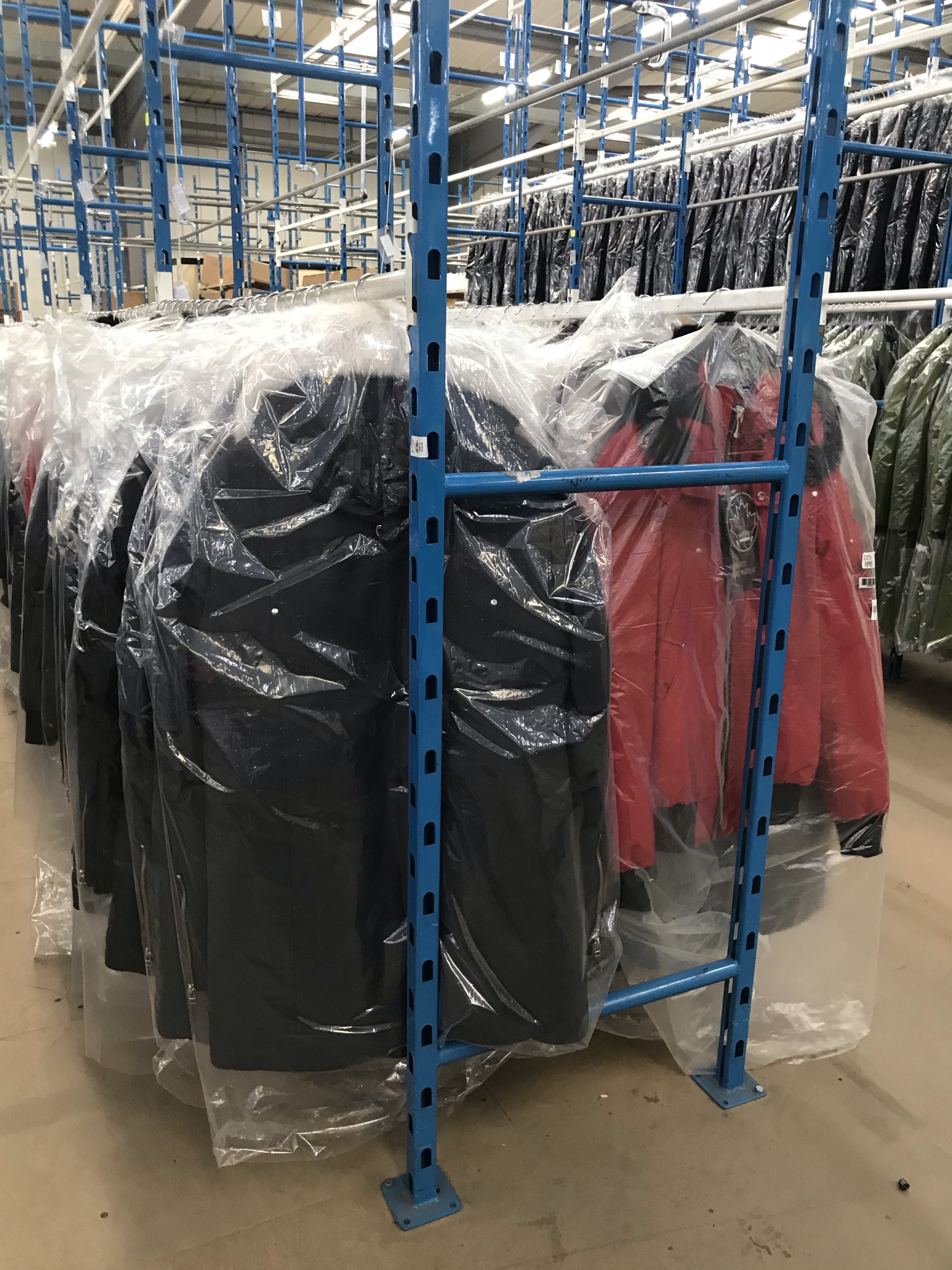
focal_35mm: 28
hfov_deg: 49.7
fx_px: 1027
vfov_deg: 63.4
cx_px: 476
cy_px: 635
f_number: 1.8
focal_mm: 3.99
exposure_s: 1/17
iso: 50
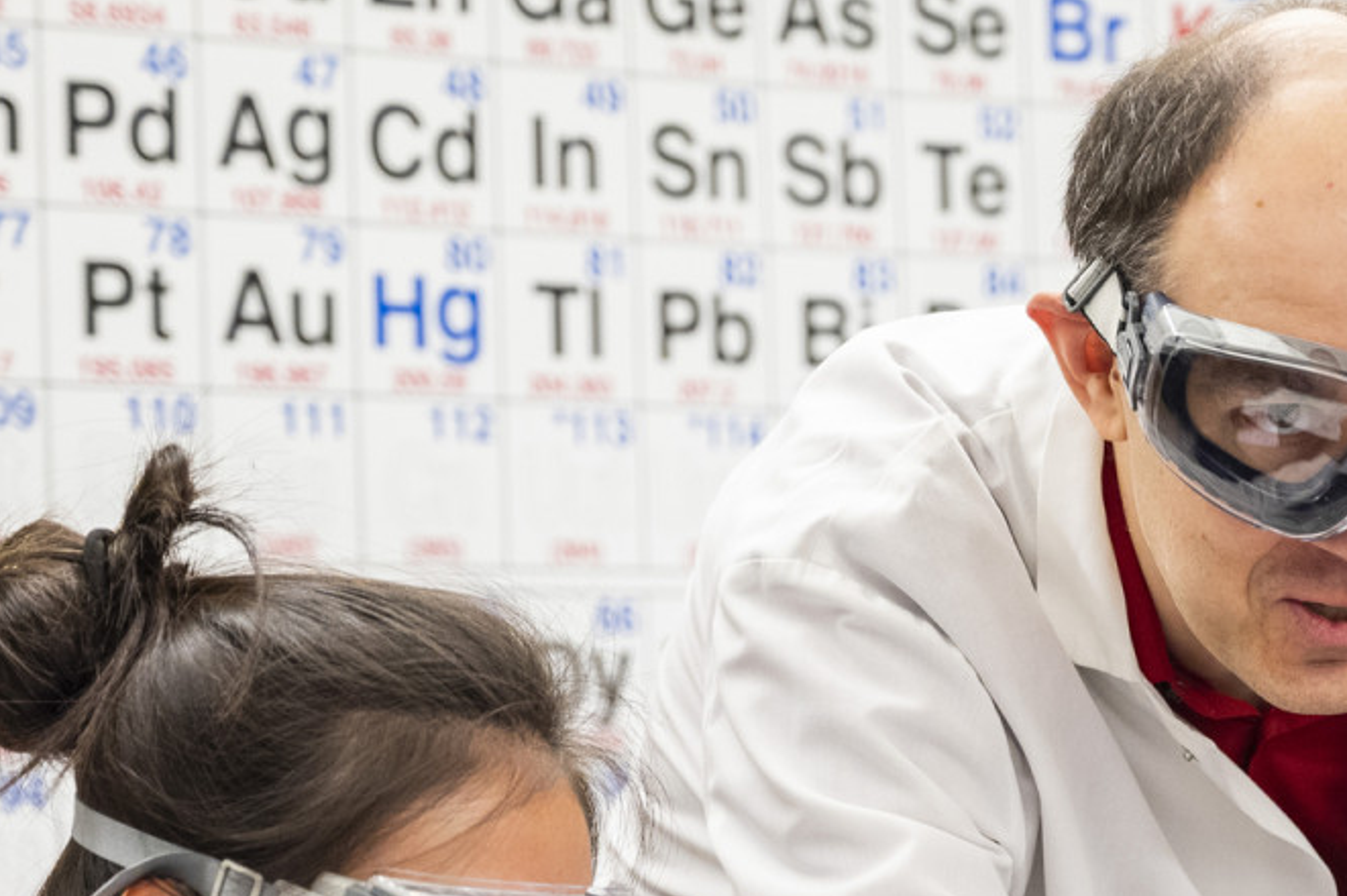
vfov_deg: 12.3
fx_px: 4076
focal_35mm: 109
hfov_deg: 18.7
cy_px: 982
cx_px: 988
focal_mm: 48
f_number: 4
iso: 3200
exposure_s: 1/160
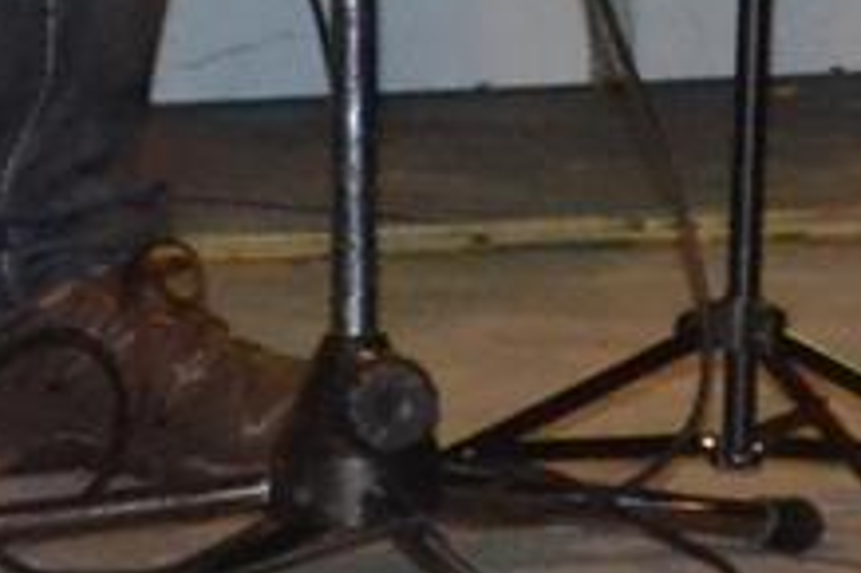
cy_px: -1458
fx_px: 14643
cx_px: 964
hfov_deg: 3.4
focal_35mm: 613
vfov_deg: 2.2
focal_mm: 55
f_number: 5.6
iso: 3200
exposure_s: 1/60
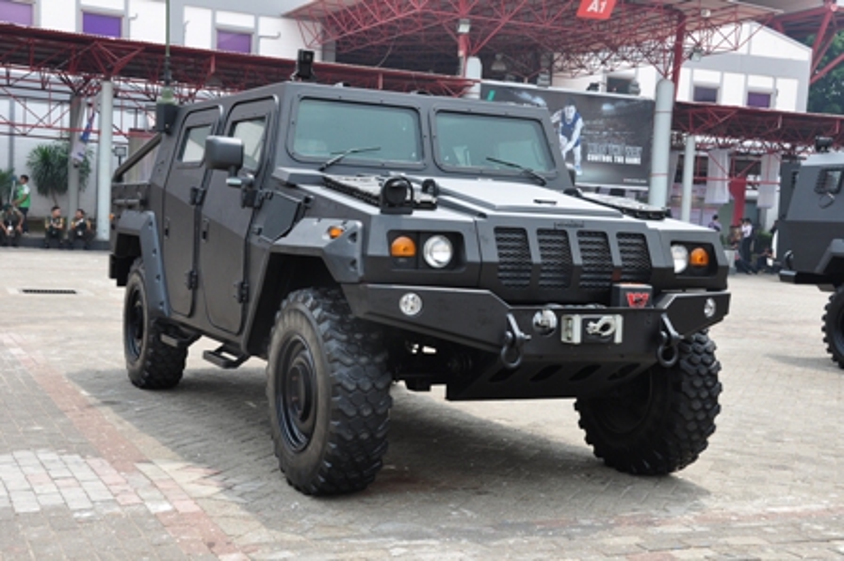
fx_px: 1124
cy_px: 280
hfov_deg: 41.1
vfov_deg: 28.0
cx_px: 422
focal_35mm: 48
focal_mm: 32
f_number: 9
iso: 250
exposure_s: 1/160
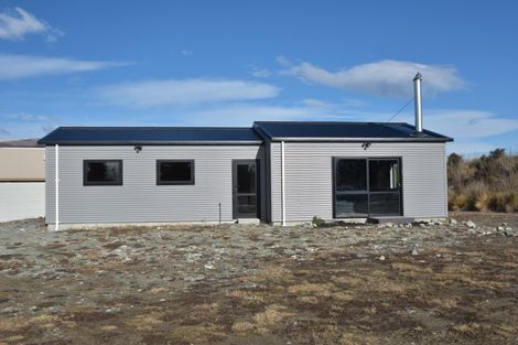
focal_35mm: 36
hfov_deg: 53.1
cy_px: 172
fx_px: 518
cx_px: 259
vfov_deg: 36.8
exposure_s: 1/2500
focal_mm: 24
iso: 200
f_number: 4.5
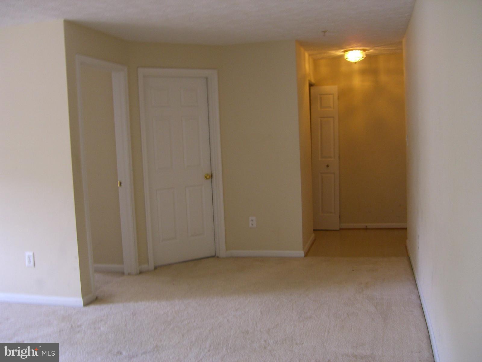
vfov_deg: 37.7
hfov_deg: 49.0
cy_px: 181
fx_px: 529
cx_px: 241
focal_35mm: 38
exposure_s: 1/20
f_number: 2.8
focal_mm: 7.9
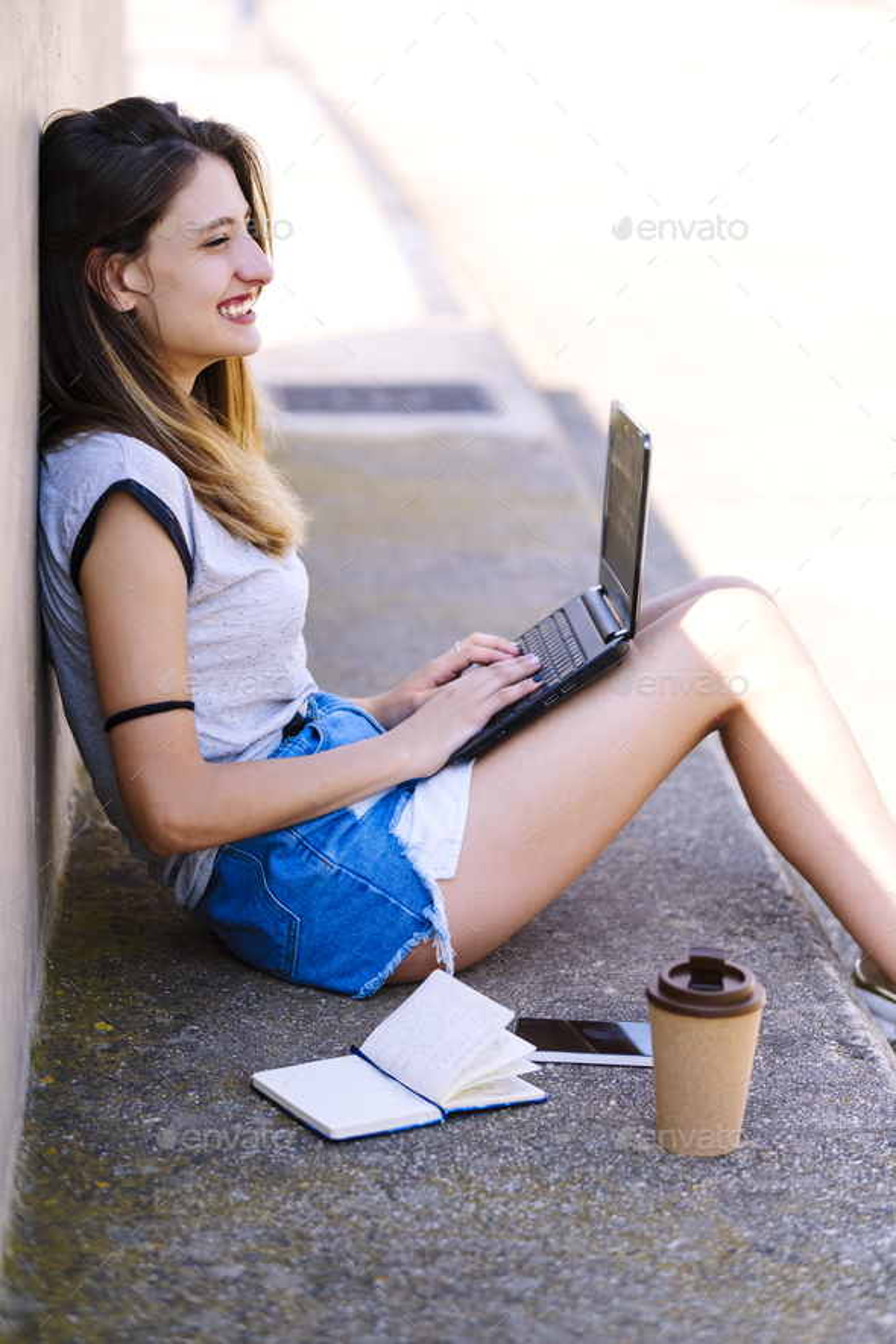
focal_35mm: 84
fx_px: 3136
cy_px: 672
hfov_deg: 16.3
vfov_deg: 24.2
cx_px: 448
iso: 160
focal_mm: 56
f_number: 1.6
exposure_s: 1/3200
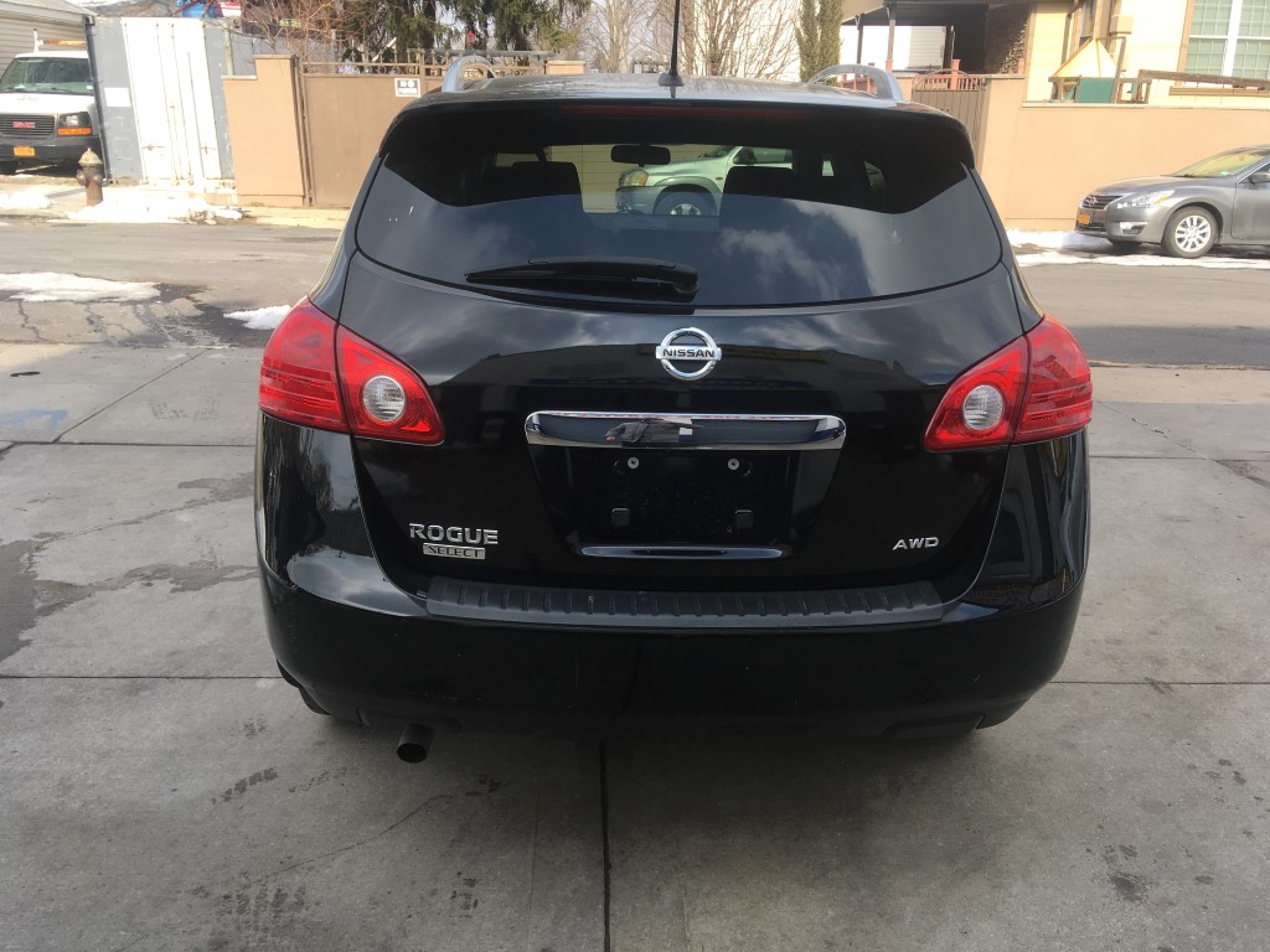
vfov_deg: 48.2
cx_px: 635
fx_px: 1064
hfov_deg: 61.7
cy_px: 476
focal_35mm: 29
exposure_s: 1/578
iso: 25
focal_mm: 4.15
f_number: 2.2
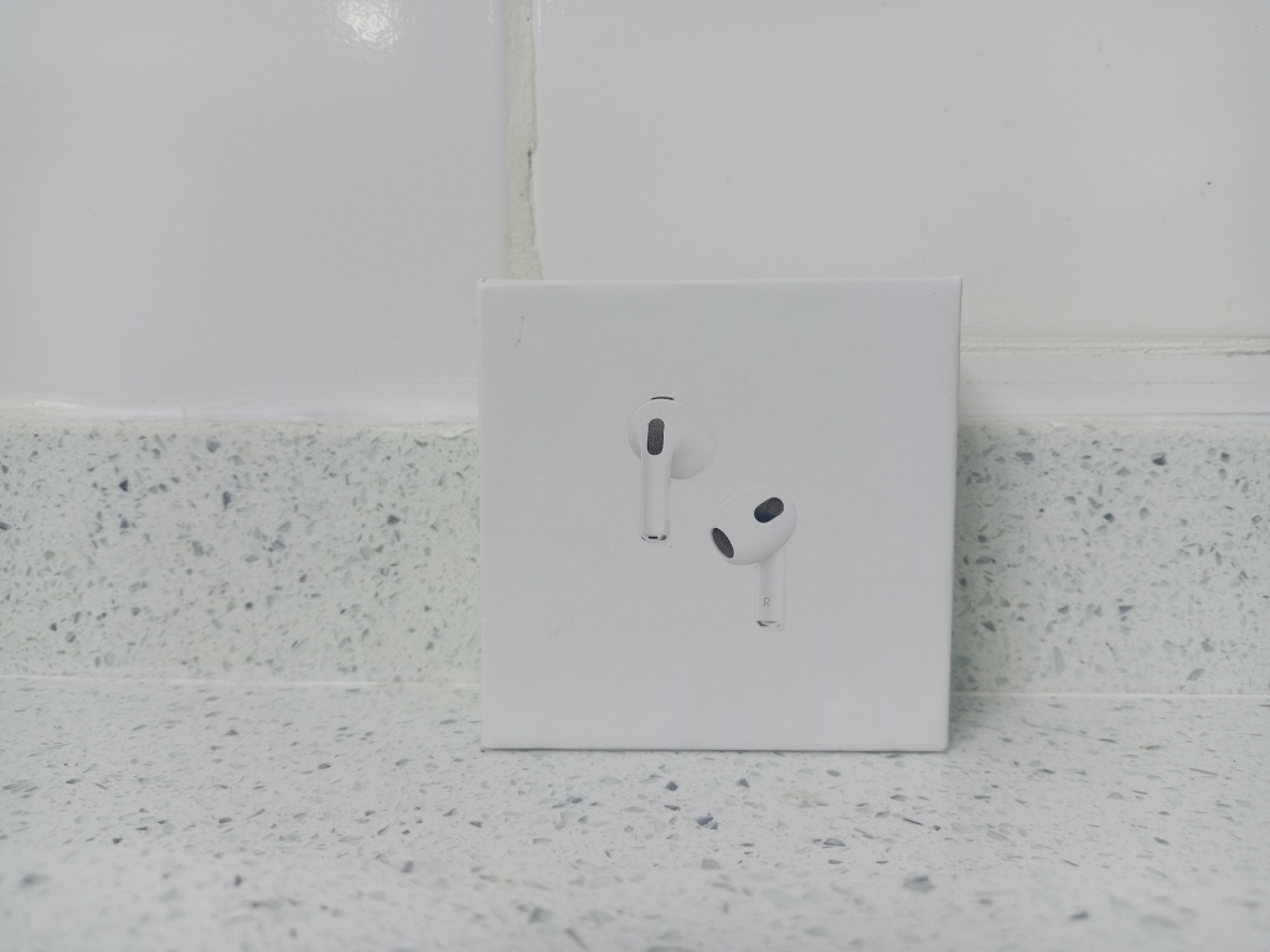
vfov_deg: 51.4
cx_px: 635
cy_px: 476
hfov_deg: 65.3
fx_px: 991
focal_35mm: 27
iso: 404
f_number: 1.8
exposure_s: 1/25
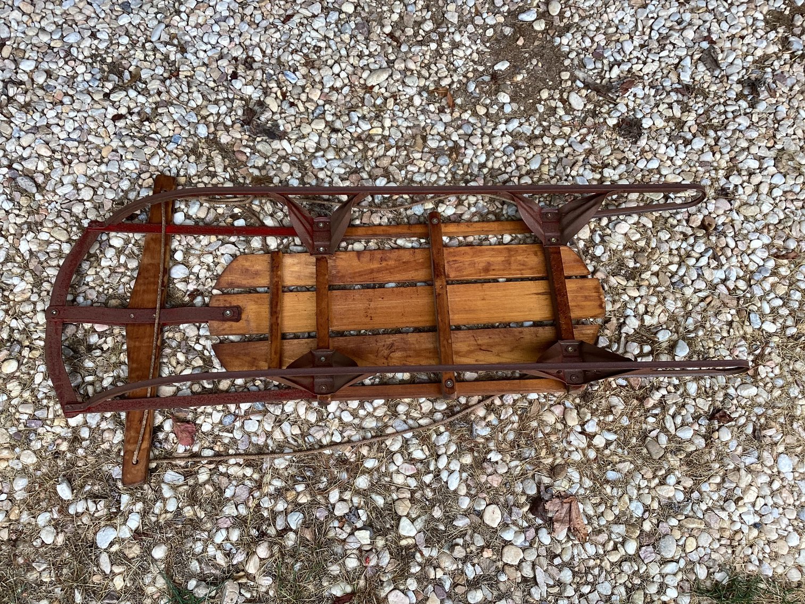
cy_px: 302
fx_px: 721
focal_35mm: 31
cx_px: 402
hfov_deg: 58.3
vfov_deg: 45.4
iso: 25
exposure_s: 1/239
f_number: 2.4
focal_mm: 3.3
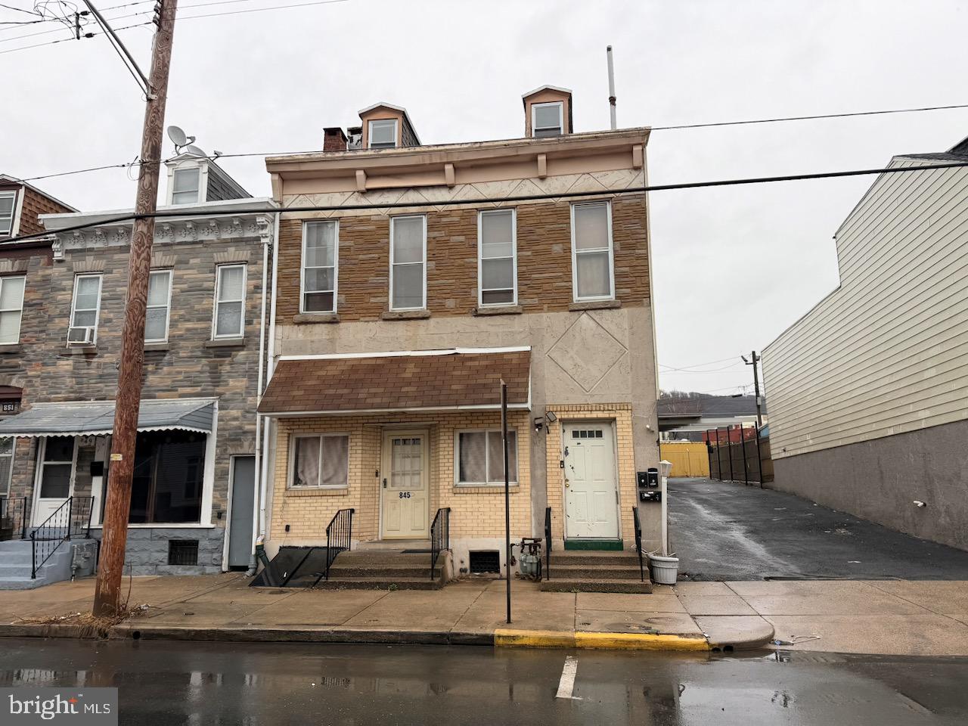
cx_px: 484
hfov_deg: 71.6
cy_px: 363
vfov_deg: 56.8
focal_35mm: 24
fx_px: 671
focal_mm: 6.76
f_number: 1.78
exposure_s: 1/805
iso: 80
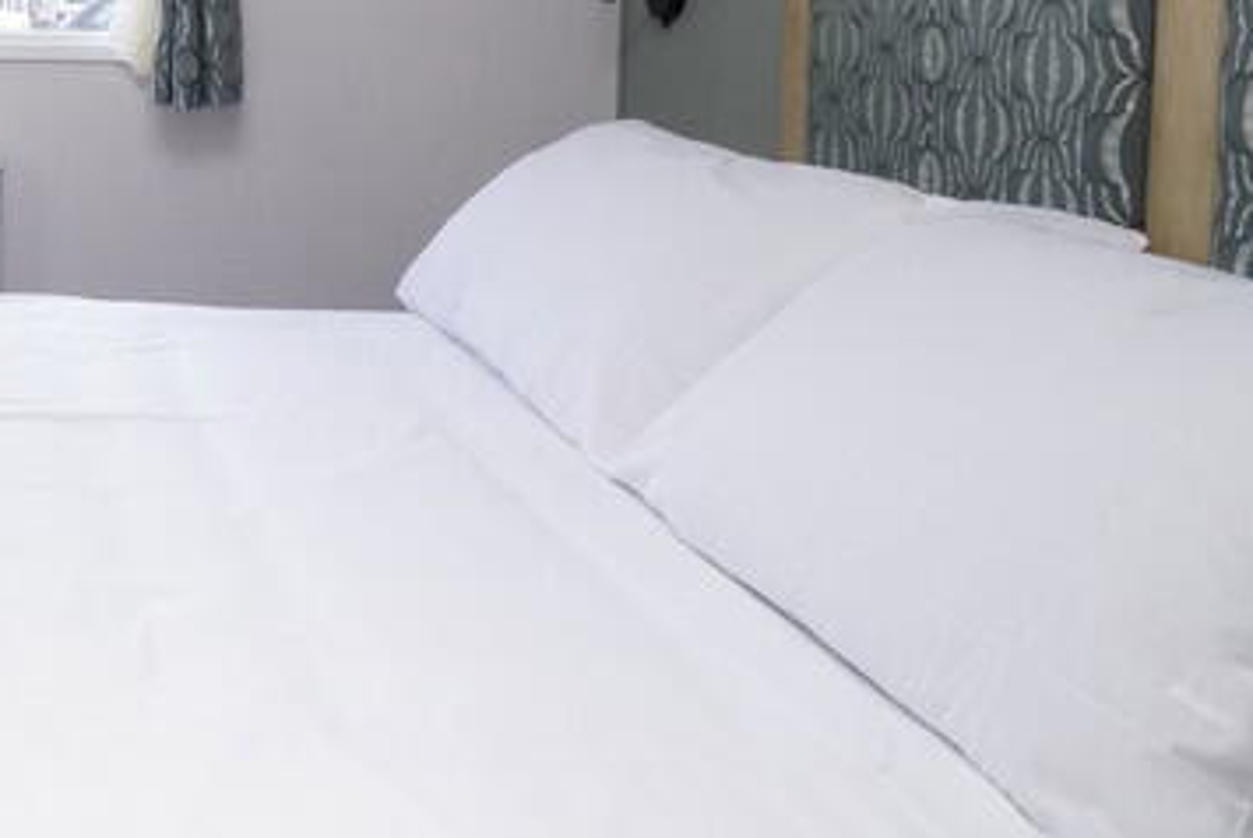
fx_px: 1602
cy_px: -9
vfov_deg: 27.5
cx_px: -257
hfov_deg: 34.2
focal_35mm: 46
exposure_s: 1/60
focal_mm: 16
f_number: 16
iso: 2500
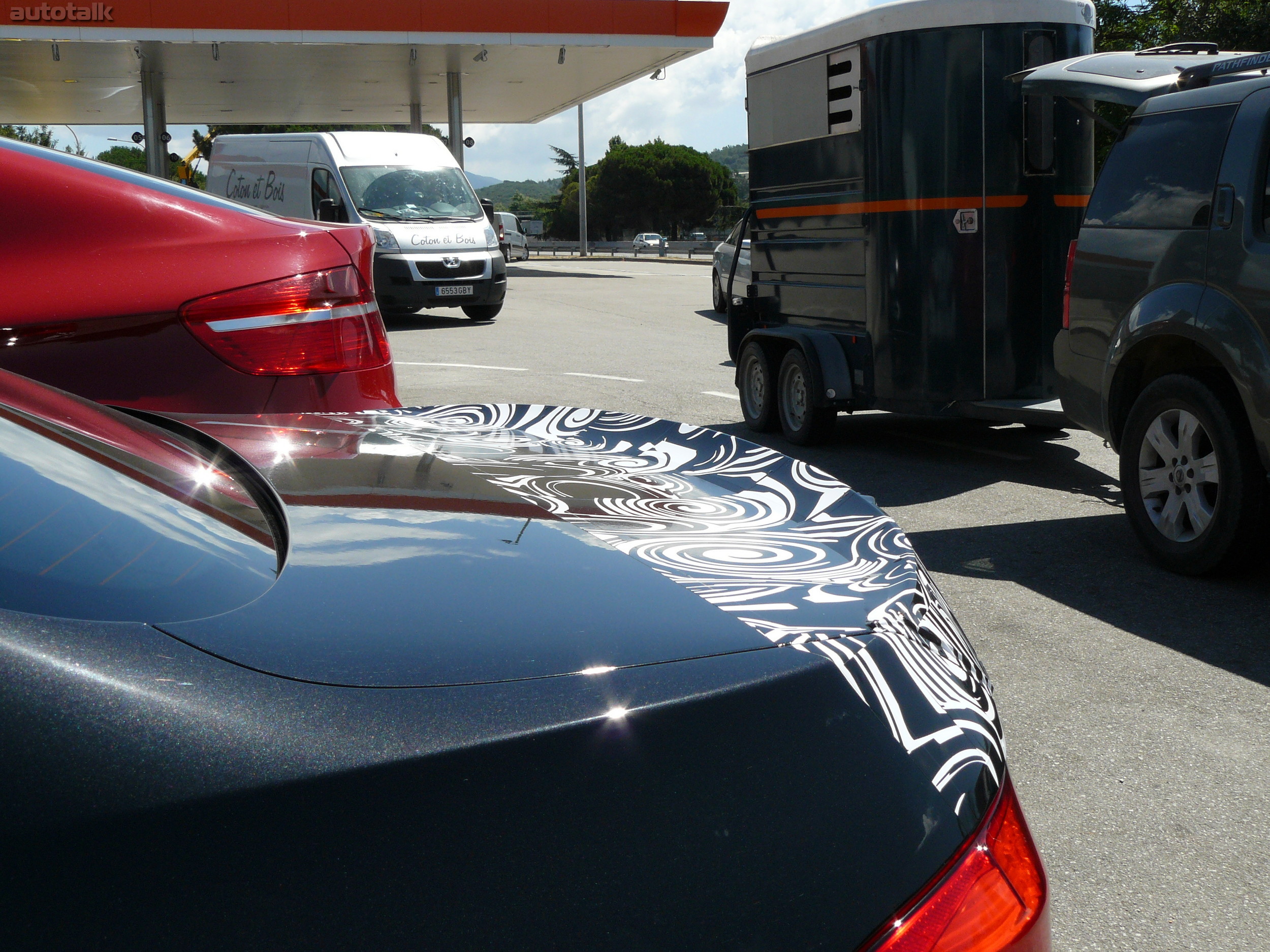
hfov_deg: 41.2
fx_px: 1688
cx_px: 635
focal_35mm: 46
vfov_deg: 31.5
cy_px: 476
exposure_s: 1/400
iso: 100
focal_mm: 7.6
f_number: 5.6
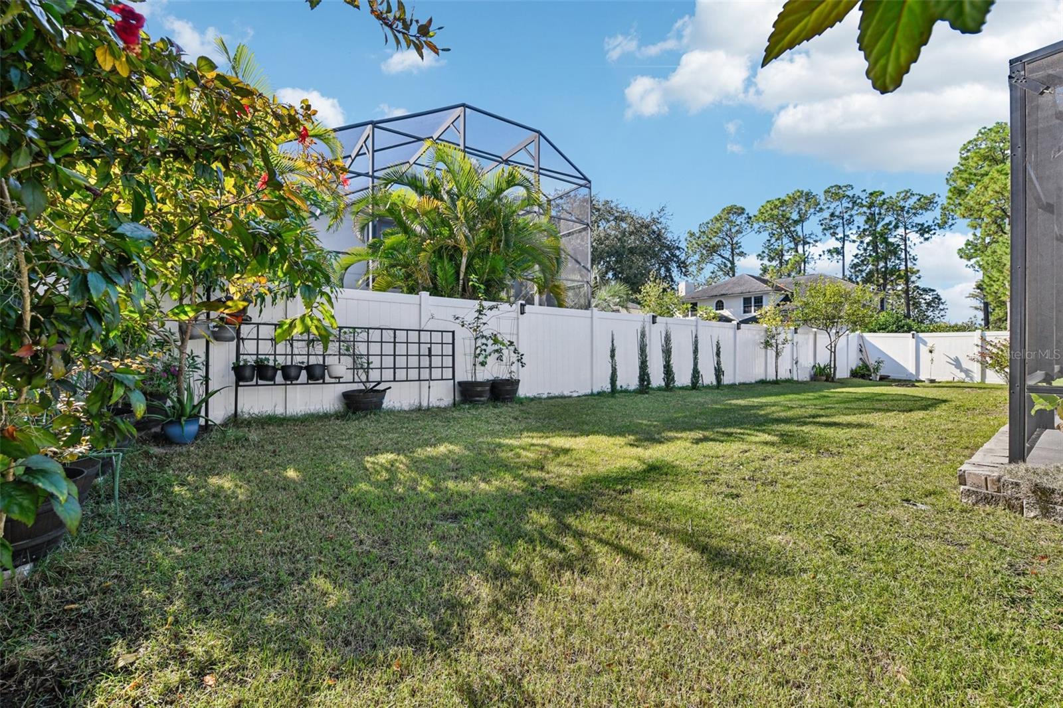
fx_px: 413
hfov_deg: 104.3
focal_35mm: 14
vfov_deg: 81.2
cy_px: 354
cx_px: 532
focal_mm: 14
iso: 400
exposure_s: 1/160
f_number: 8
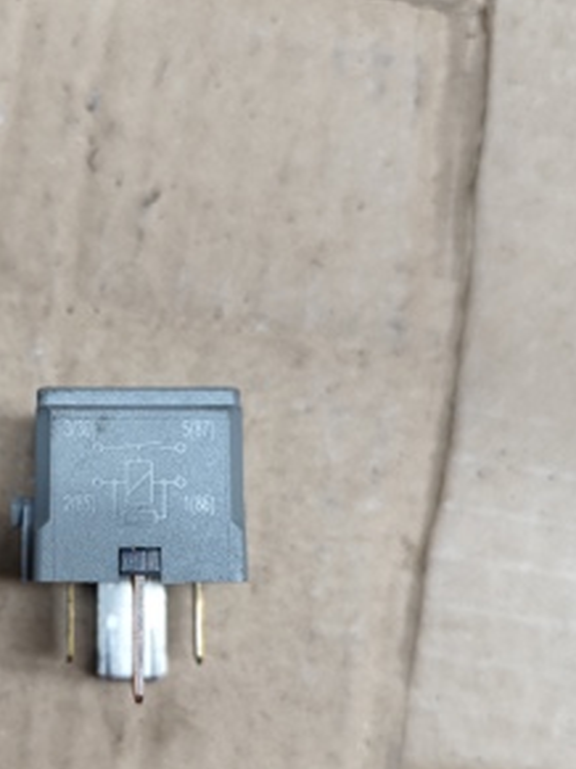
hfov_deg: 36.4
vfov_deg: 48.3
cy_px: 502
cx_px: 111
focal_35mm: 38
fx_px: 844
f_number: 1.65
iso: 320
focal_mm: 6.19
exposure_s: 1/100
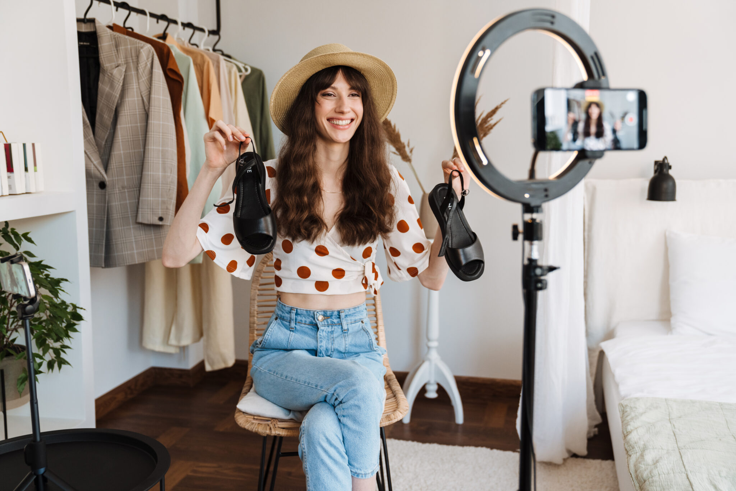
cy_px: 246
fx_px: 797
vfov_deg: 34.2
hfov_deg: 49.5
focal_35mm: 39
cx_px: 368
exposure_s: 1/160
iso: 1000
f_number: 3.2
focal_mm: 39
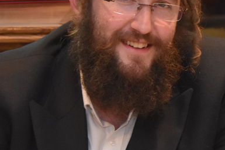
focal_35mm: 262
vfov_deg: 5.2
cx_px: 231
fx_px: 1636
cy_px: 42
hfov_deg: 7.8
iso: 2500
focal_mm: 48
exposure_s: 1/60
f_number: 4.8
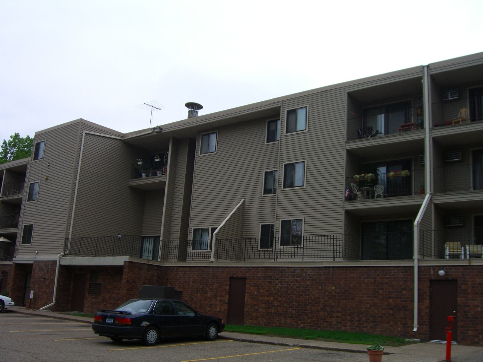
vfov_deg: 37.7
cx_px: 242
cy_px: 181
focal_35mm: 38
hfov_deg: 49.0
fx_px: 530
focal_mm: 7.9
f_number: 4
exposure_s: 1/320
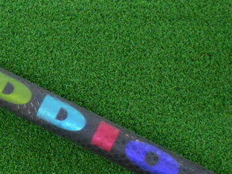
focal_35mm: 52
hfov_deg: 35.5
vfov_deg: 28.0
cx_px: 42
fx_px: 349
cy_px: 98
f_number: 3.2
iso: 800
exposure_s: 1/125
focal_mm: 4.6
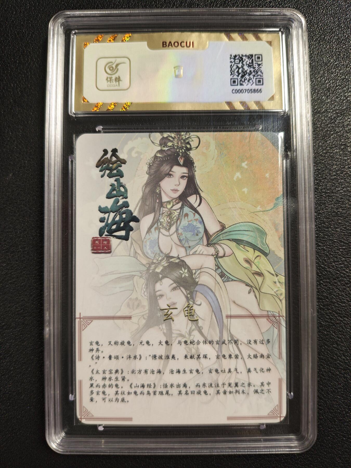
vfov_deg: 67.3
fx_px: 352
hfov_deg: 53.1
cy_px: 234
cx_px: 176
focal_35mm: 26
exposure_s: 1/100
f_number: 1.5
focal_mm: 4.94
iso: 320
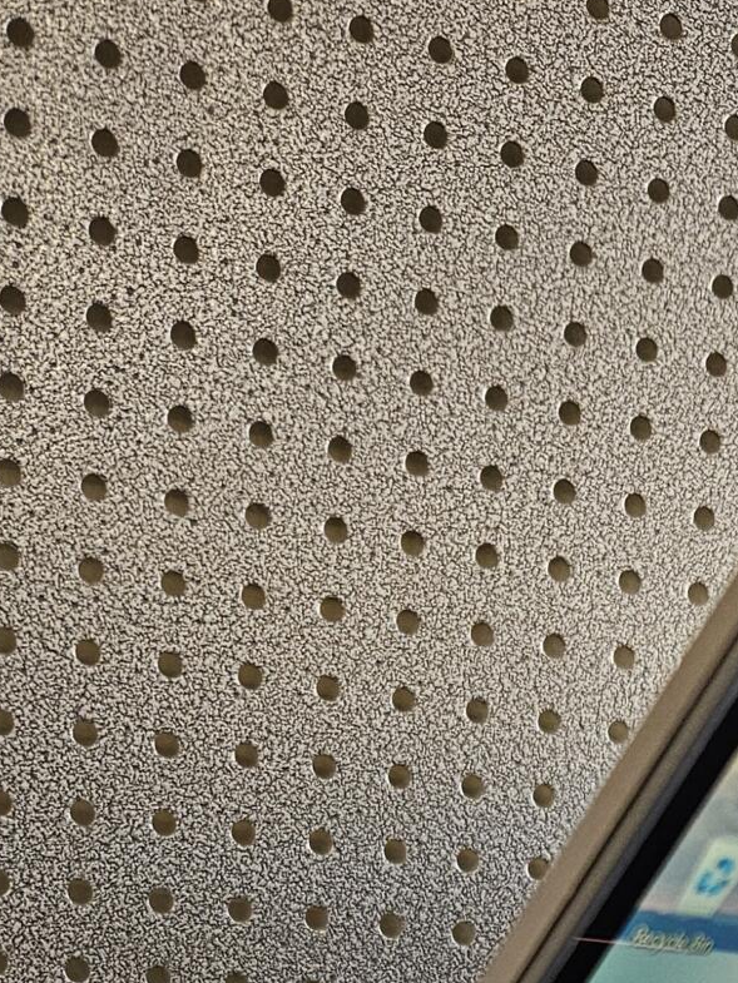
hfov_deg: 18.7
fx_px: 2131
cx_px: 867
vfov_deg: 22.2
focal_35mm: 75
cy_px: 1406
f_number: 1.8
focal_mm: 5.4
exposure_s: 1/100
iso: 320
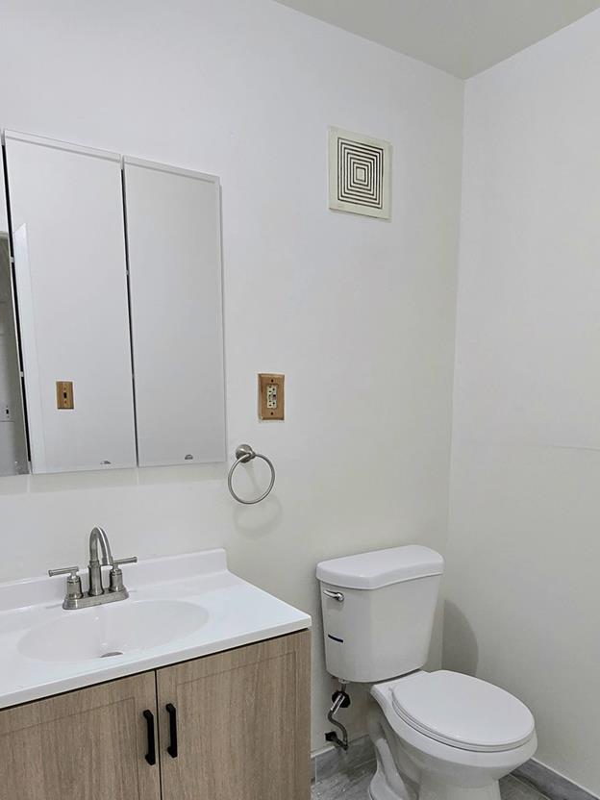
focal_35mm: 24
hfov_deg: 56.8
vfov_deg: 69.9
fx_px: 555
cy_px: 523
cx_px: 308
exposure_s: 1/60.2
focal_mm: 2.2
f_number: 2.2
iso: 200
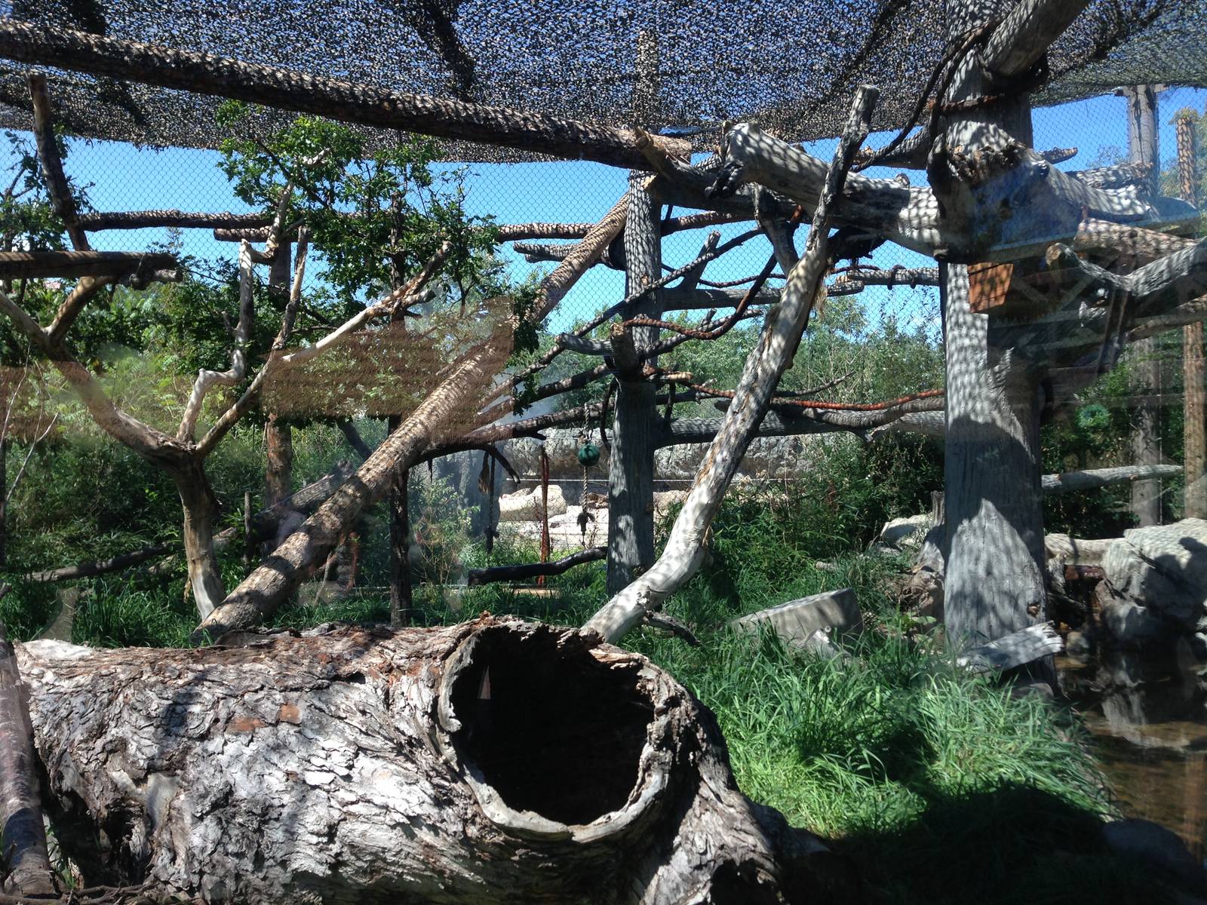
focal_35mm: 33
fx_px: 1151
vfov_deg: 42.9
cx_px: 604
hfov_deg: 55.4
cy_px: 452
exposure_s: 1/437
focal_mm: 4.13
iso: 50
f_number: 2.4
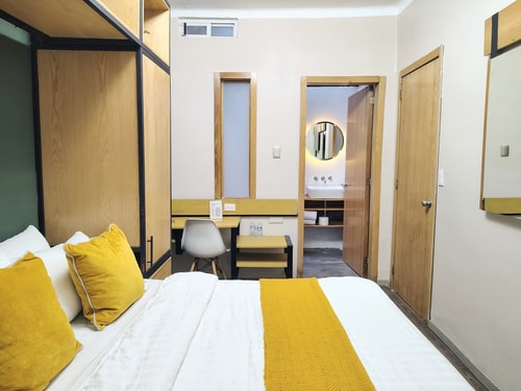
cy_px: 196
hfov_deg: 71.6
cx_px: 260
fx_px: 361
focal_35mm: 24
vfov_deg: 56.8
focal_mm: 5.56
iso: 848
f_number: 1.8
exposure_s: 1/60
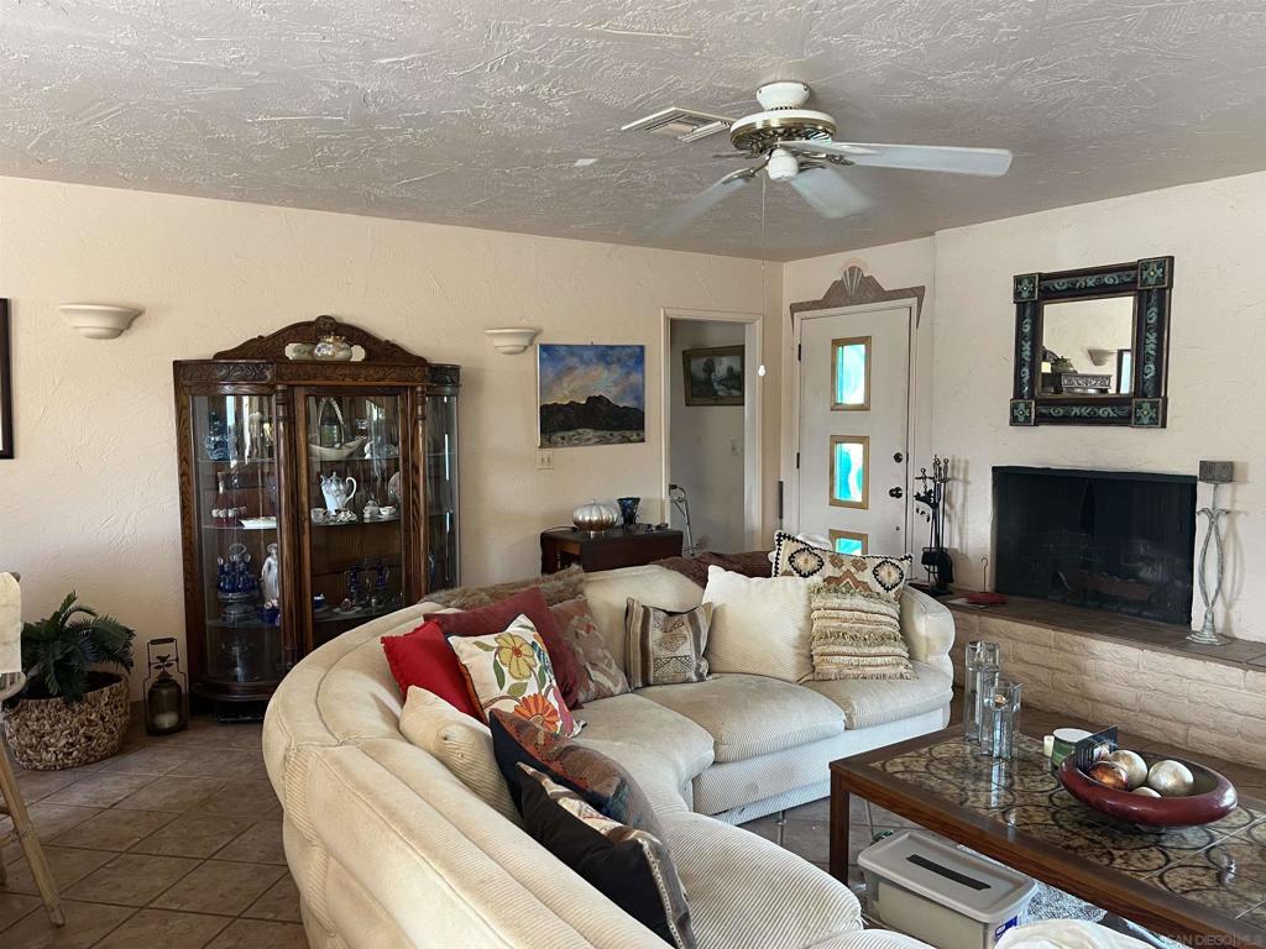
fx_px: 951
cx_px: 633
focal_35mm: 26
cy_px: 474
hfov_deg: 67.3
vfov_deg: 53.1
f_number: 1.5
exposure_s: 1/60
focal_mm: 5.7
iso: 125
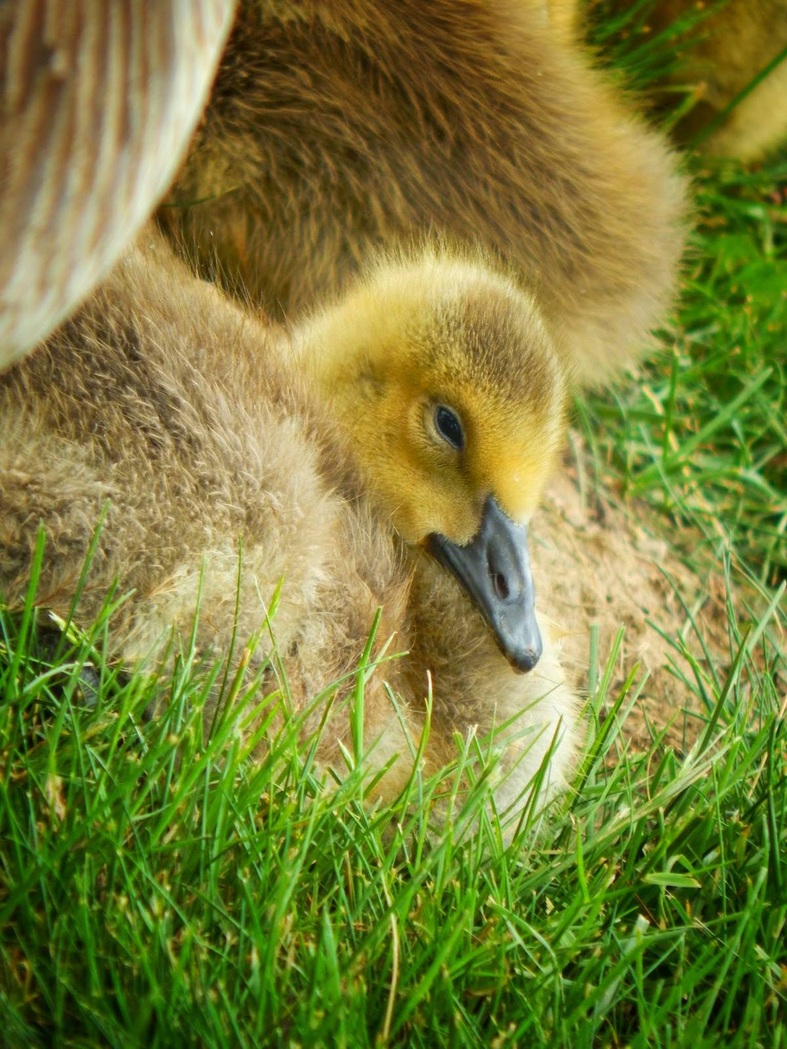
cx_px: 394
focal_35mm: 765
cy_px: 524
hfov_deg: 1.9
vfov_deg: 2.6
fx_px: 23190
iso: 160
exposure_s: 1/125
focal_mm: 136
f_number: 5.9
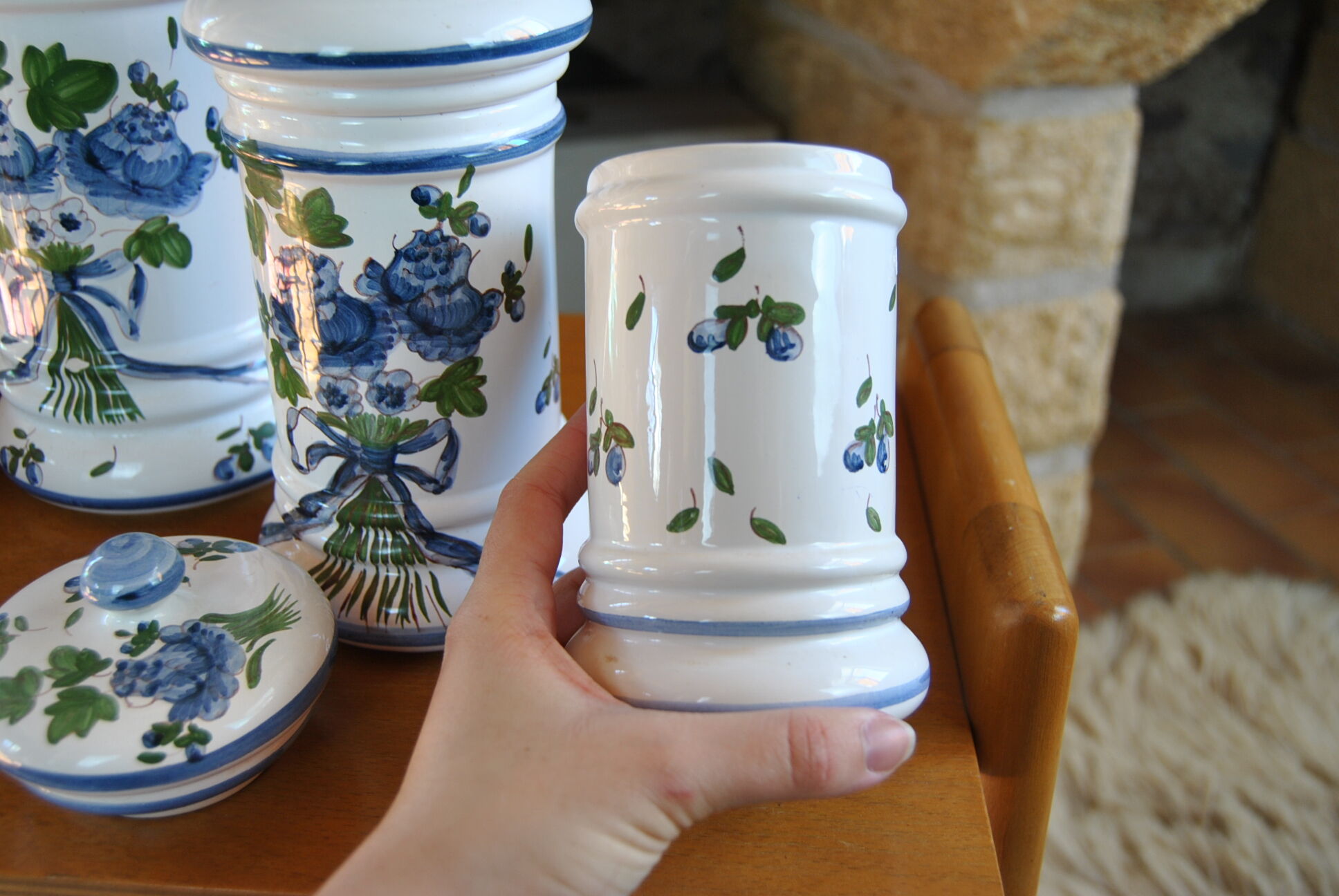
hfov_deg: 53.1
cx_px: 670
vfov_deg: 37.0
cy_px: 448
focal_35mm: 36
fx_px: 1341
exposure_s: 1/30
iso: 200
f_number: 3.8
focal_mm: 24
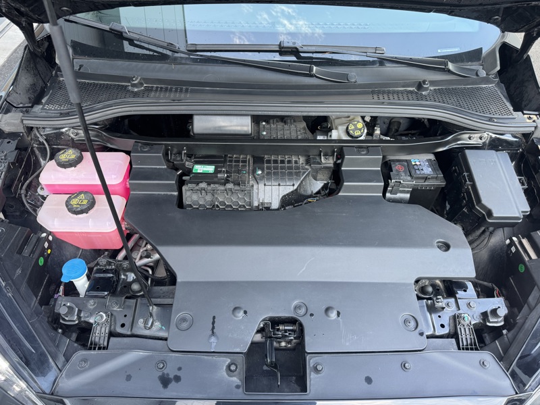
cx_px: 270
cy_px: 202
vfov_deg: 56.8
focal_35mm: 24
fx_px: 374
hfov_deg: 71.6
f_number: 1.78
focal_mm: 6.76
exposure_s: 1/109
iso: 200
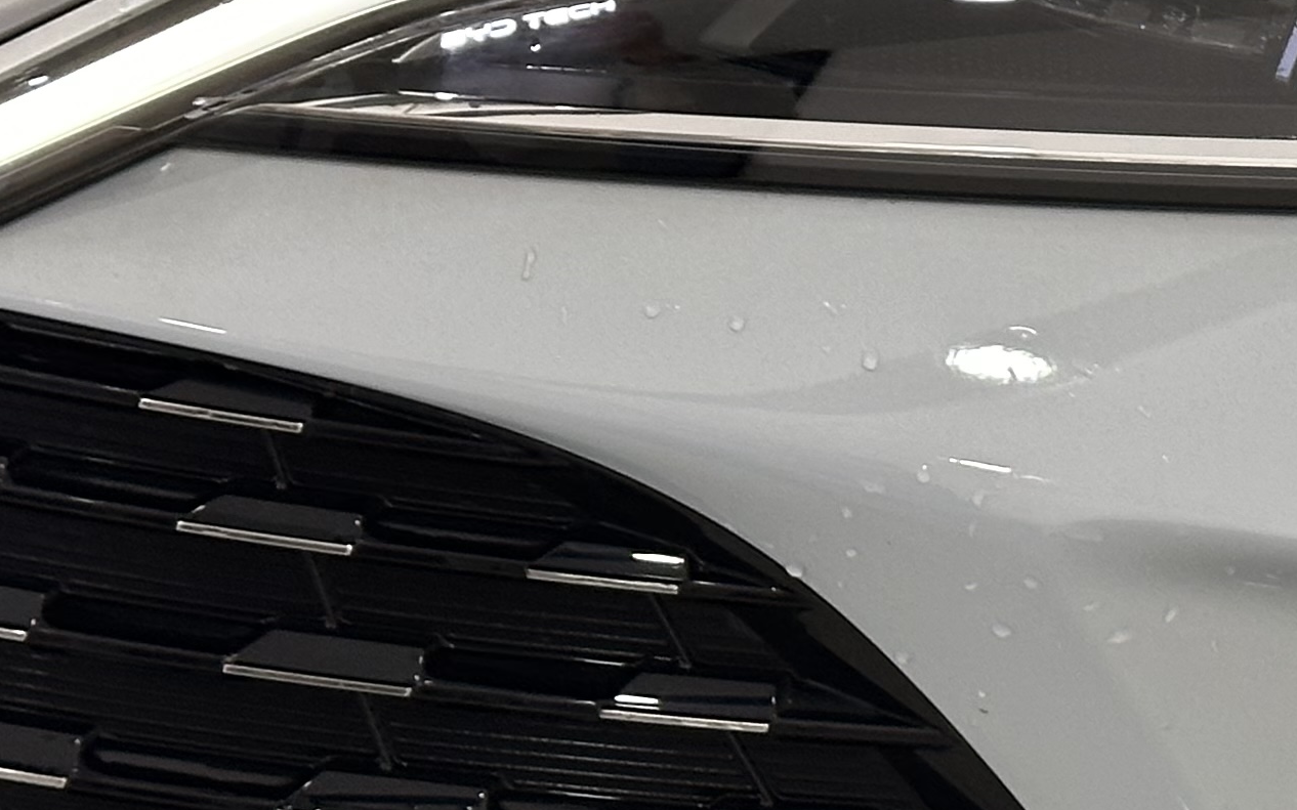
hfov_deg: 12.7
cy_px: -102
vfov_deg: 8.0
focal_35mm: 162
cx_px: 1342
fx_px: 5726
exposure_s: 1/102
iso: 100
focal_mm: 6.86
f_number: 1.78
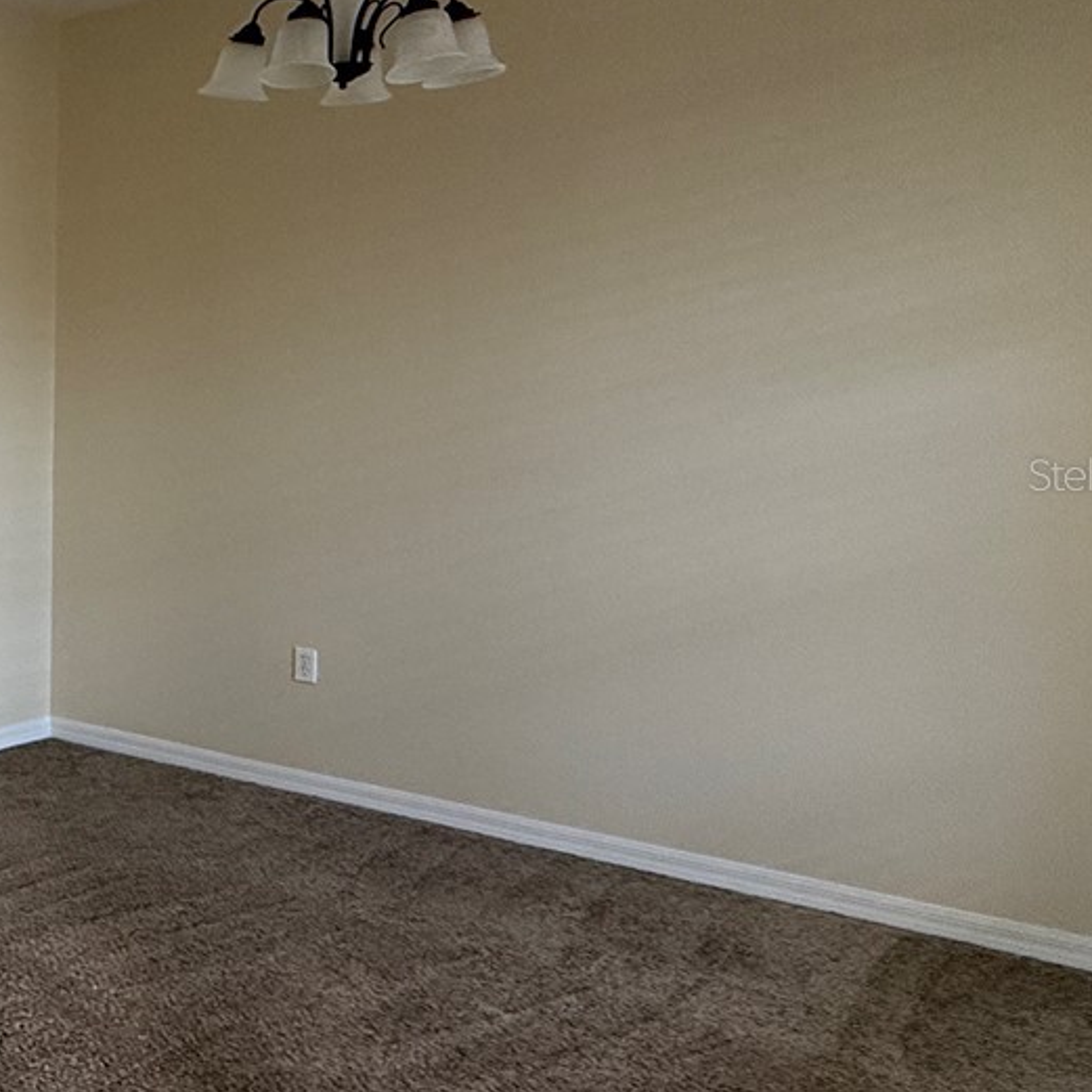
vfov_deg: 43.8
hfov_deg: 30.3
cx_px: -451
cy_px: 474
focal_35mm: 38
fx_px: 1356
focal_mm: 2.22
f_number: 2.2
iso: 160
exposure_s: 1/99
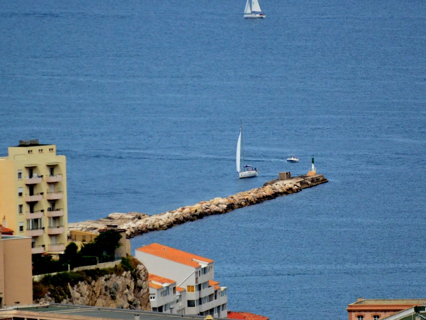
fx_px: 7164
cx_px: 222
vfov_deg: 2.6
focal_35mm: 582
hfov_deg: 3.4
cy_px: 161
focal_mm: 300
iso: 1800
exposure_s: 1/8000
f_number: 5.6
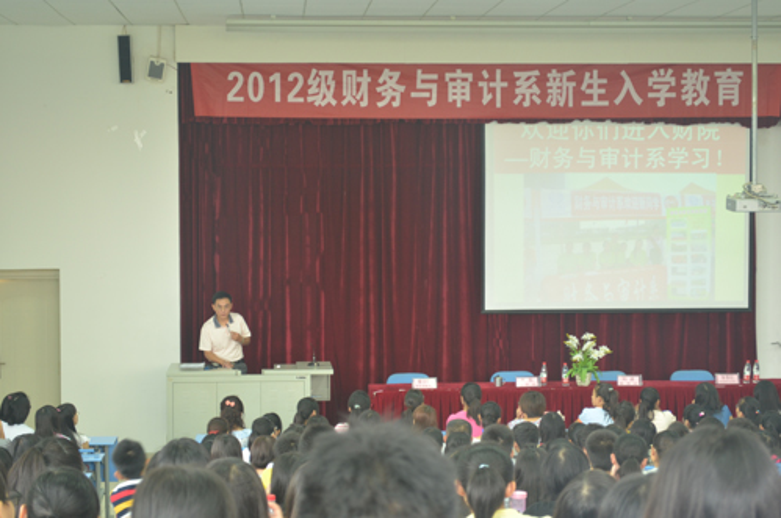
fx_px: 1559
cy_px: 259
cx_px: 390
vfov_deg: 18.9
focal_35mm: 72
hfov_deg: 28.1
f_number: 5.3
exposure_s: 1/10
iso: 400
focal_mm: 48
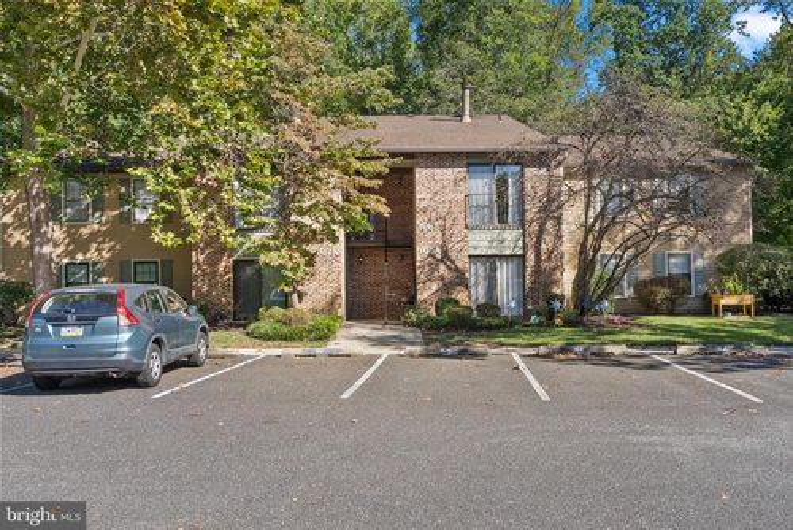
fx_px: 661
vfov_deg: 43.7
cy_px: 265
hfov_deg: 61.9
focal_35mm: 30
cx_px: 396
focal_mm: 30
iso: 640
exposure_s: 1/640
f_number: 7.1
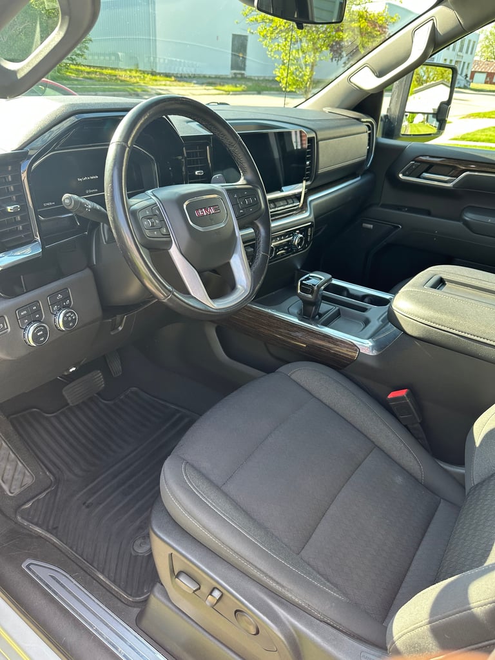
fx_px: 457
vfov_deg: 71.6
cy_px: 330
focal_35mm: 24
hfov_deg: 56.8
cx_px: 248
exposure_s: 1/172
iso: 100
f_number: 1.78
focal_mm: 6.86
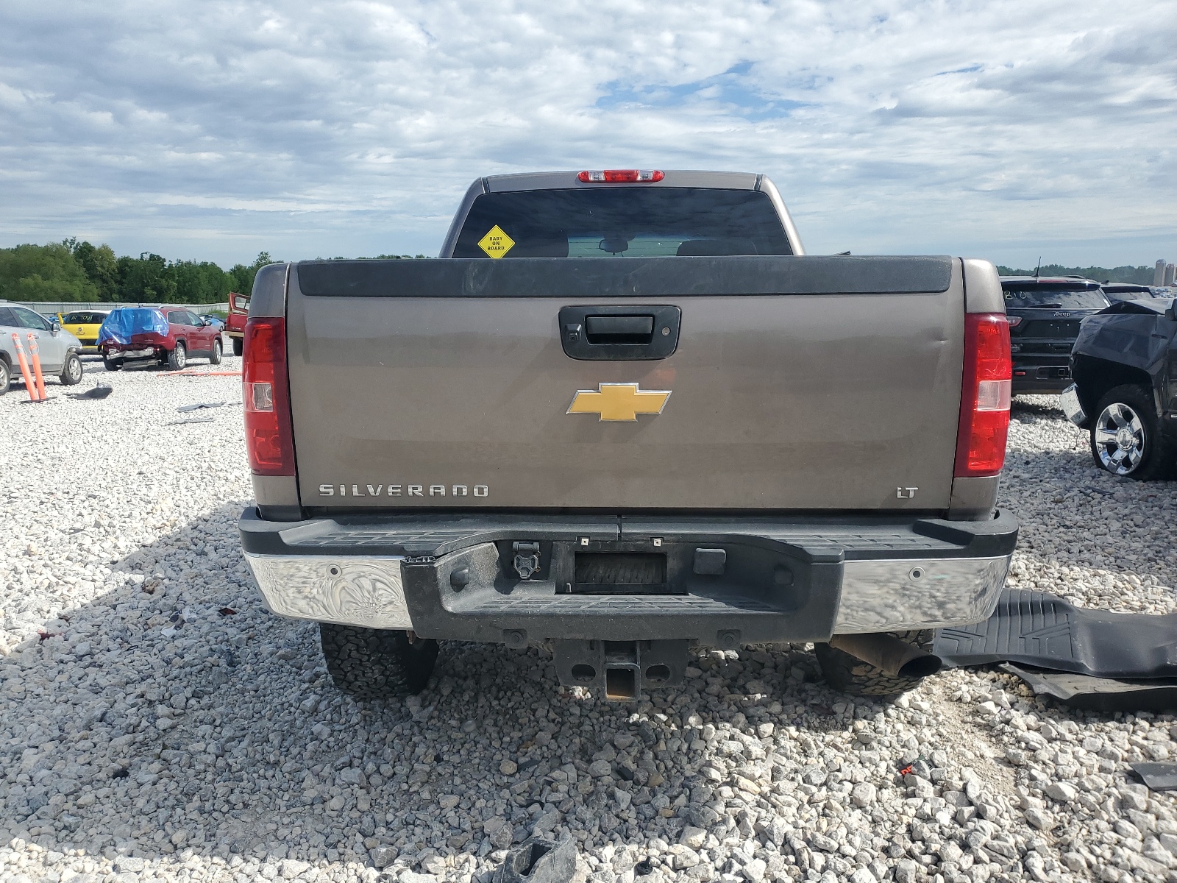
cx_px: 588
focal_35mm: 26
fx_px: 884
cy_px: 442
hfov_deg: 67.3
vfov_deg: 53.1
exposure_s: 1/3333
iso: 50
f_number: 1.5
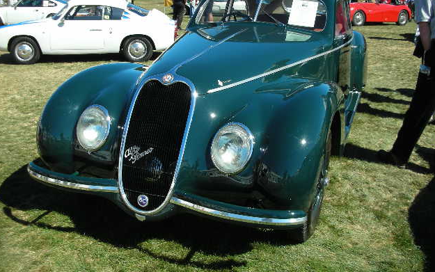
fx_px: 451
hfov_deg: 51.5
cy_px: 116
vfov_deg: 33.5
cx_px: 219
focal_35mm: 38
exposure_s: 1/422
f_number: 3
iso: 50
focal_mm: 5.8
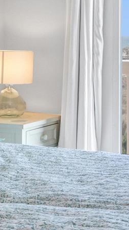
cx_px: 115
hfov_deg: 11.9
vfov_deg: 20.6
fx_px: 614
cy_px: 15
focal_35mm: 101
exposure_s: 1/30
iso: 400
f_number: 11
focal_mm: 14
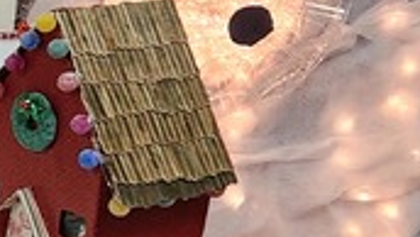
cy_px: 88
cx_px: -569
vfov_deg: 8.2
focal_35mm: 149
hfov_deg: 11.9
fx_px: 1660
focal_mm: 5.4
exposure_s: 1/120
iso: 250
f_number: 1.8
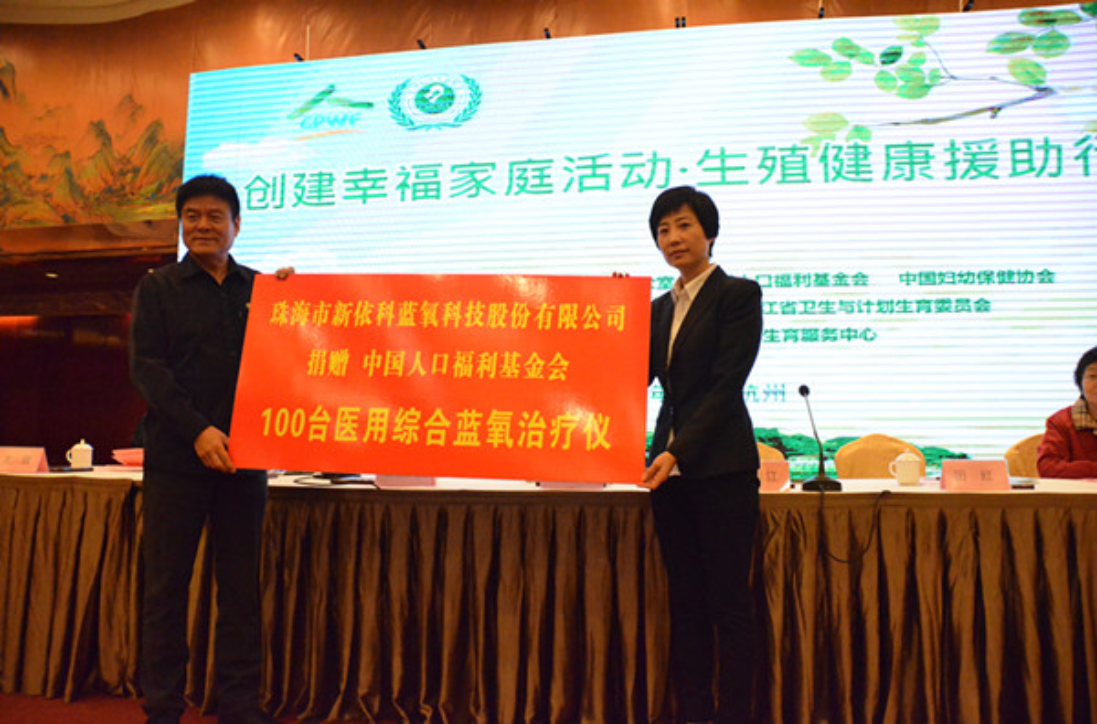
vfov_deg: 47.6
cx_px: 548
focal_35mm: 27
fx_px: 820
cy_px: 362
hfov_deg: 67.5
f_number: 3.5
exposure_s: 1/500
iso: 6400
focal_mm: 18
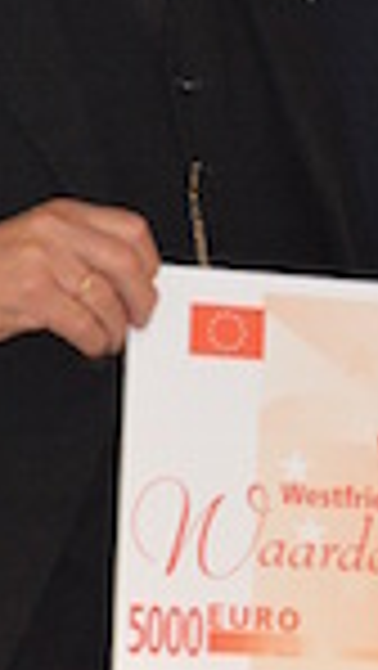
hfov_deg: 3.9
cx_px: 936
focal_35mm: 304
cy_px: -128
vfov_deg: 7.0
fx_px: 5408
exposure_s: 1/60
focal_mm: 48
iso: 3200
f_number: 5.6
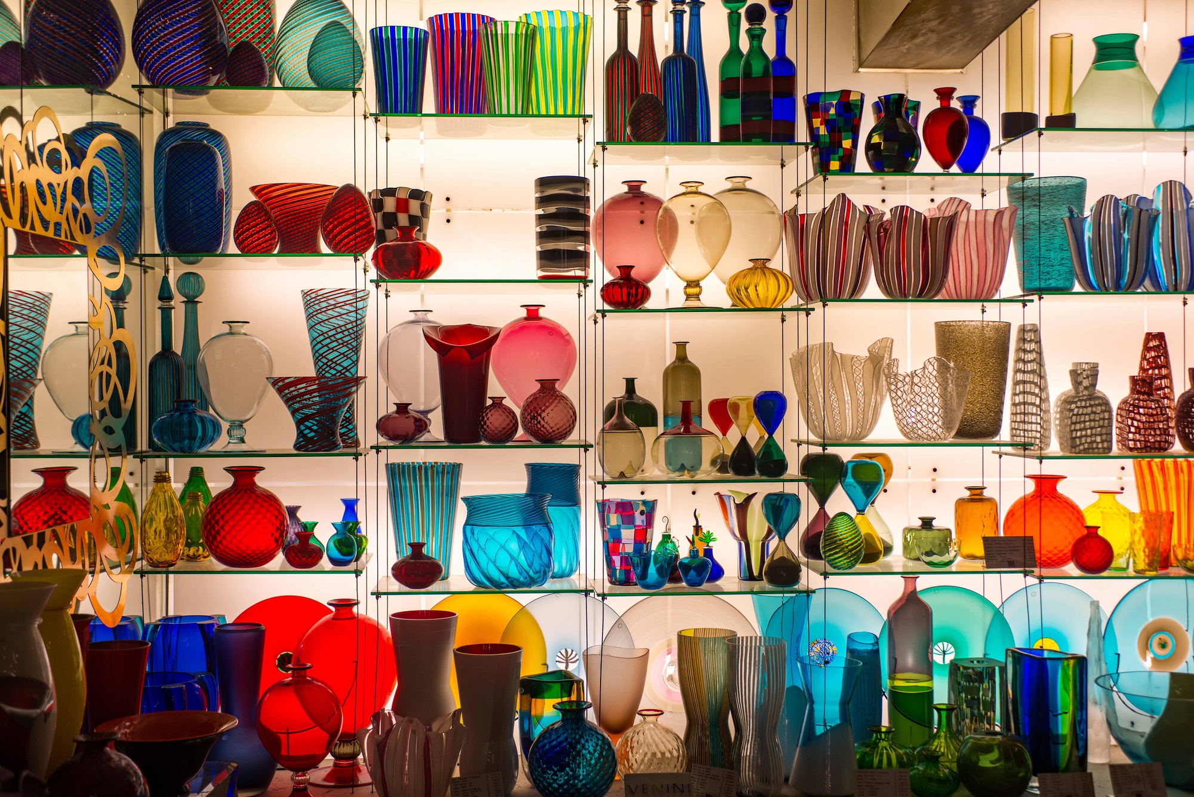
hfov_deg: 28.8
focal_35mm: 70
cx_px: 597
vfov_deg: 19.5
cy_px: 398
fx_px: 2322
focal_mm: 70
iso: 160
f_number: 4
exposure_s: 1/200
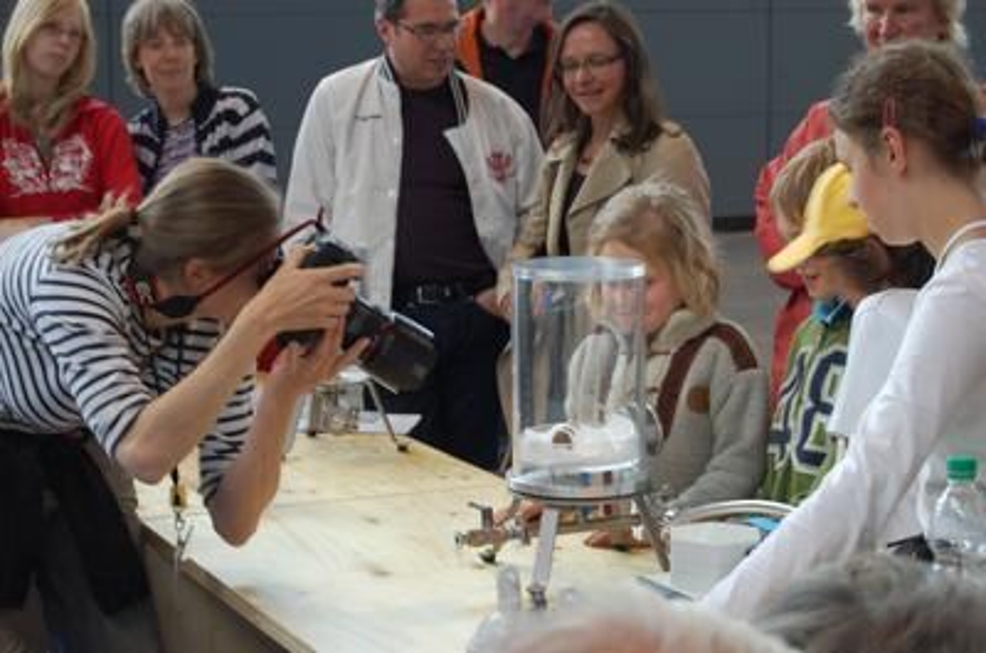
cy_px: 326
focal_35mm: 82
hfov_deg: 24.7
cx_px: 493
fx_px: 2255
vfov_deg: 16.5
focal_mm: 55
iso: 200
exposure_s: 1/13
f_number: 5.6
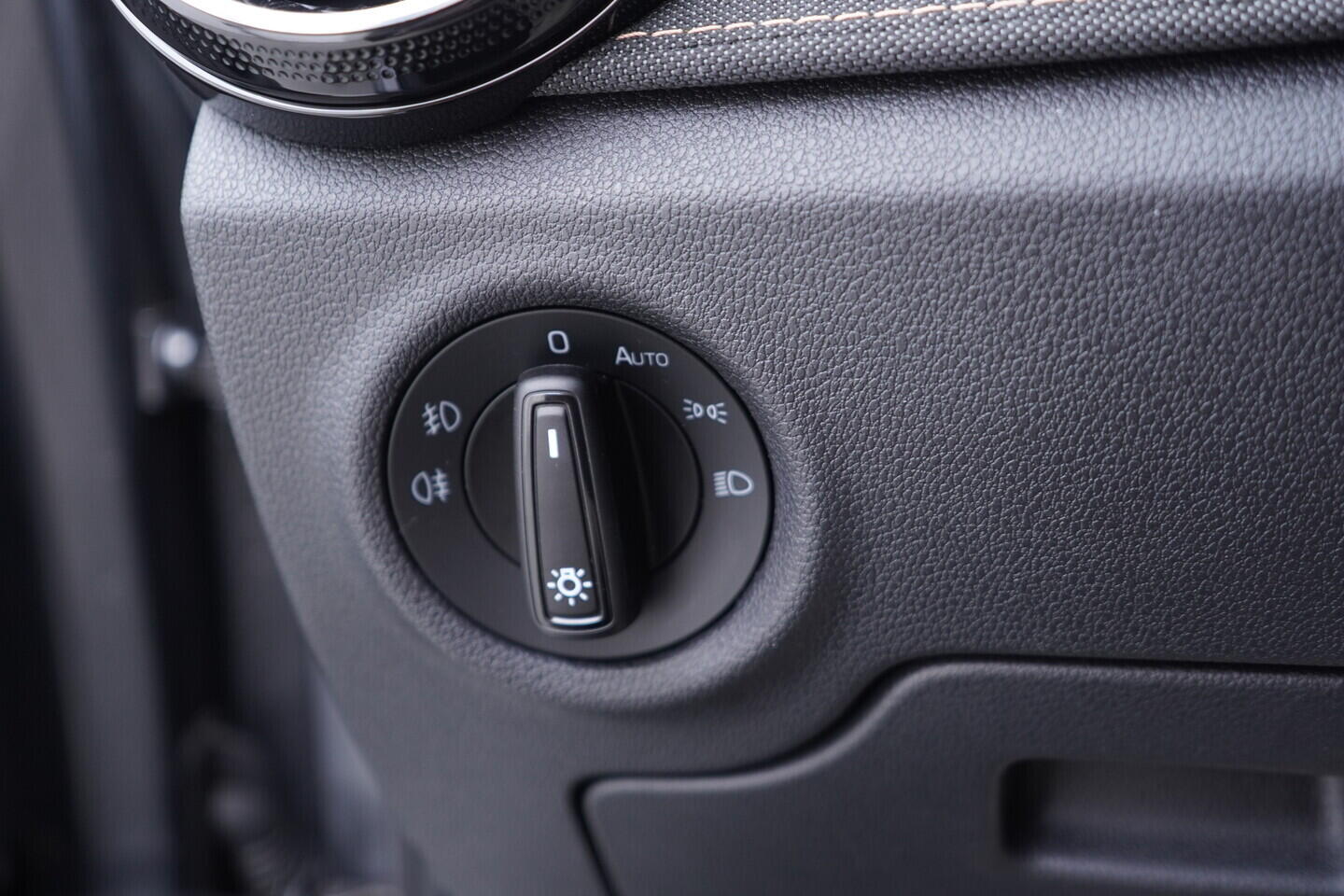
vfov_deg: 36.9
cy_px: 448
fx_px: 1344
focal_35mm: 36
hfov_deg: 53.1
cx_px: 672
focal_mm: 24
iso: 400
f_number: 2.8
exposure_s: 1/40
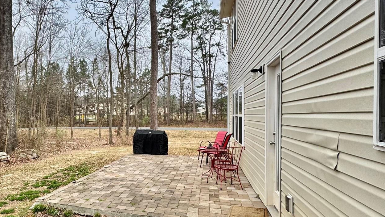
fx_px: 255
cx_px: 70
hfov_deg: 66.4
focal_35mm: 25
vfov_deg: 45.9
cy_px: 124
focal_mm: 2.22
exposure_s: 1/145
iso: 40
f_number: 2.2
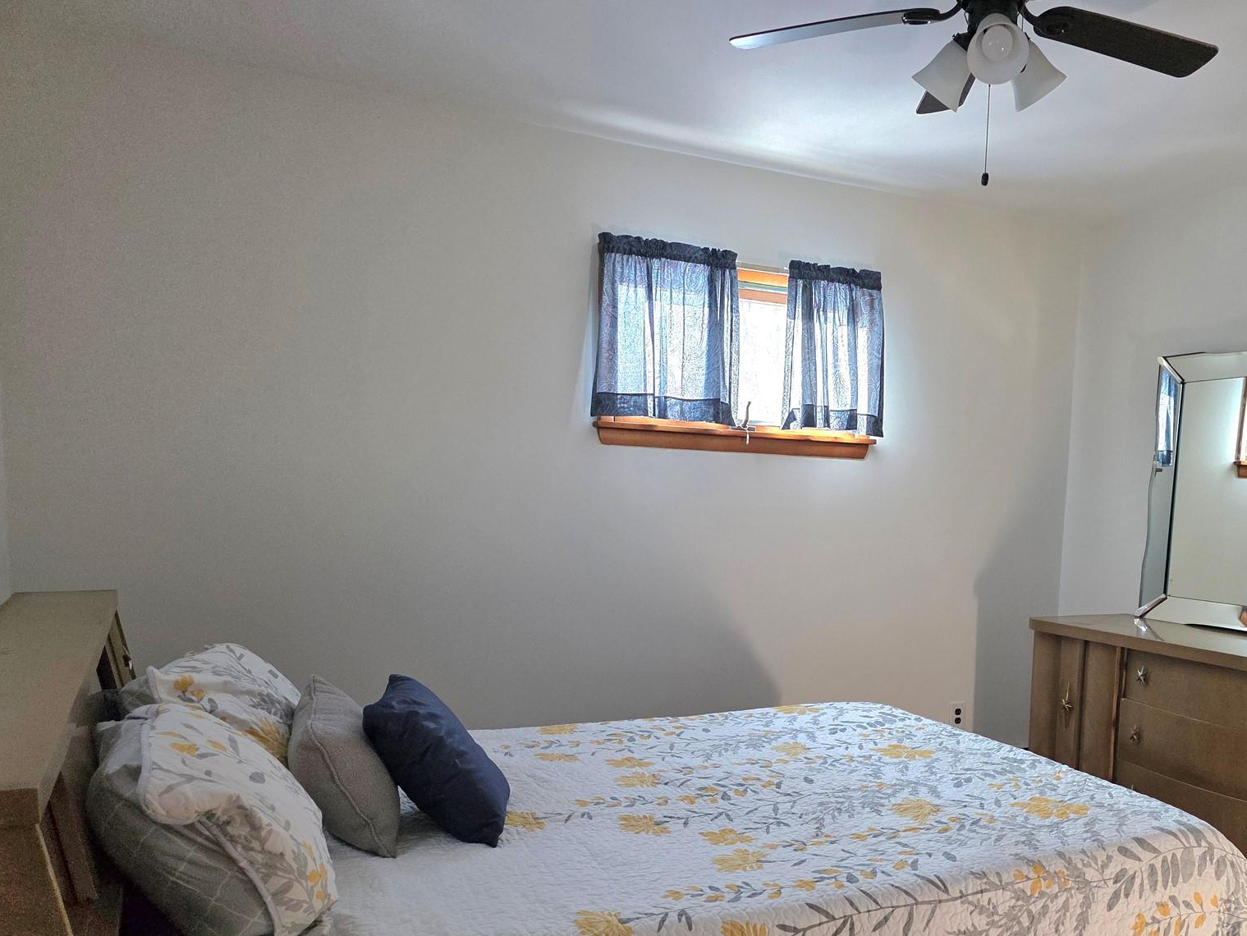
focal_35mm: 31
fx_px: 1117
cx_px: 812
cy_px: 627
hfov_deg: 57.3
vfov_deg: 44.8
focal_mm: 6.3
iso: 320
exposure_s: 1/120
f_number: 1.7
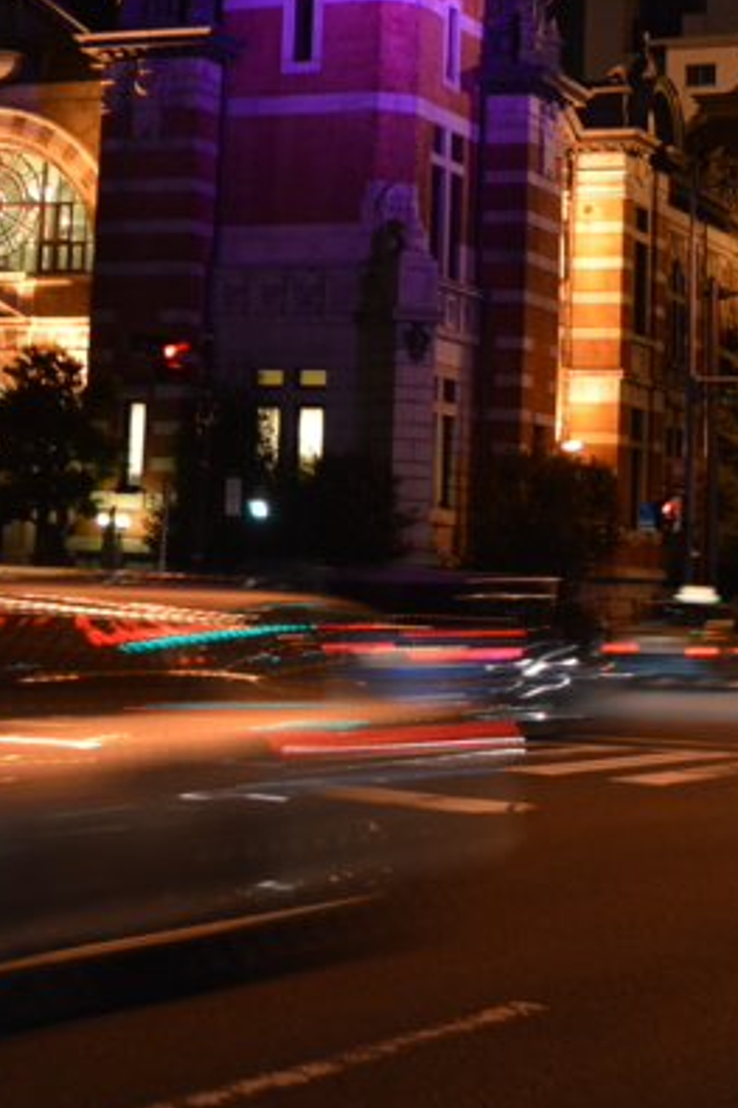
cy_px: 98
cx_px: 264
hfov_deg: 17.2
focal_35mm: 79
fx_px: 2431
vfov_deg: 24.9
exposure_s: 1/5
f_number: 5.6
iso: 400
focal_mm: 26
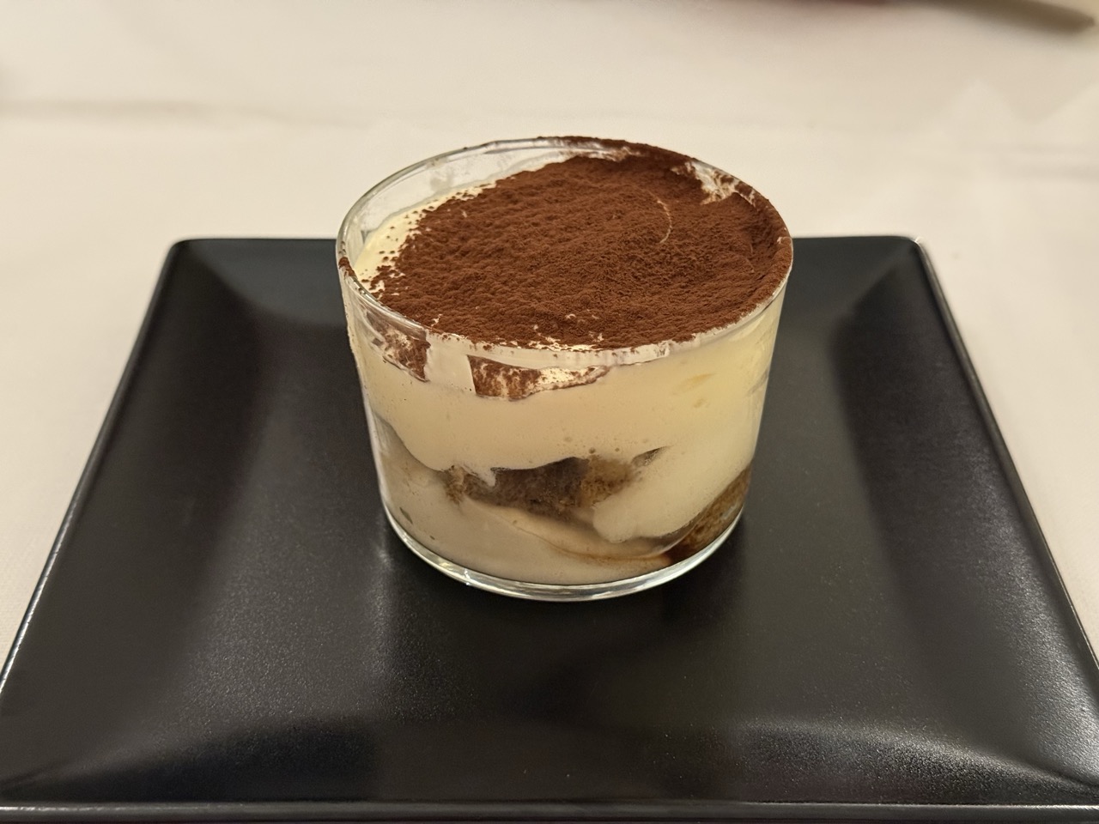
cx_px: 550
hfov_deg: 39.7
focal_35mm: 48
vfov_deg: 30.3
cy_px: 412
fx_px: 1524
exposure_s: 1/30
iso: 640
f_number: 1.78
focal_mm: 6.76
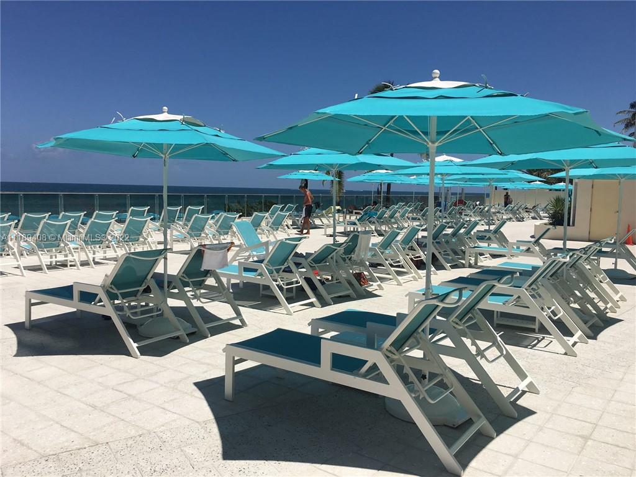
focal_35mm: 29
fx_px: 533
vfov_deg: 48.2
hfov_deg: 61.7
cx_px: 318
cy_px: 238
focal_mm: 4.15
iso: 25
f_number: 2.2
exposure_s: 1/4049
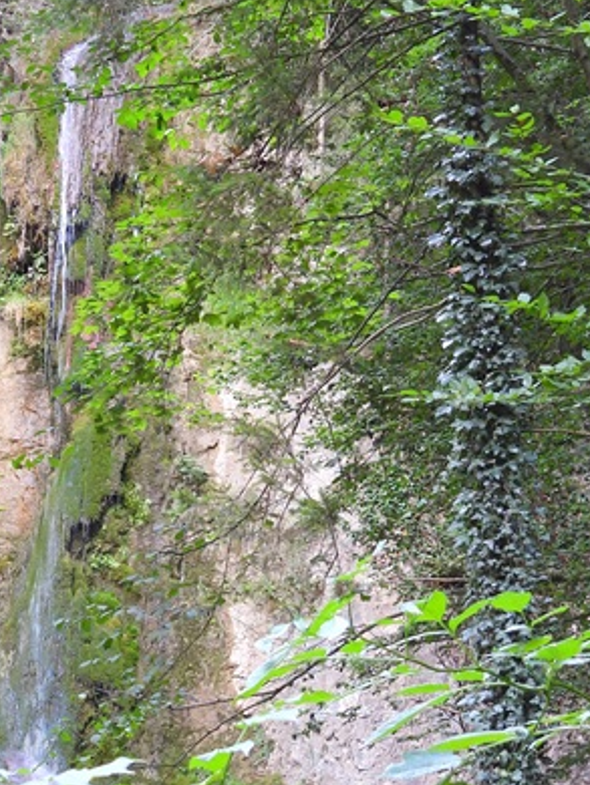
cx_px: 131
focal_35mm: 123
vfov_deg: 16.0
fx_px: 2792
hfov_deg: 12.0
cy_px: 399
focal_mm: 10.7
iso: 125
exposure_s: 1/30
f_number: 3.5
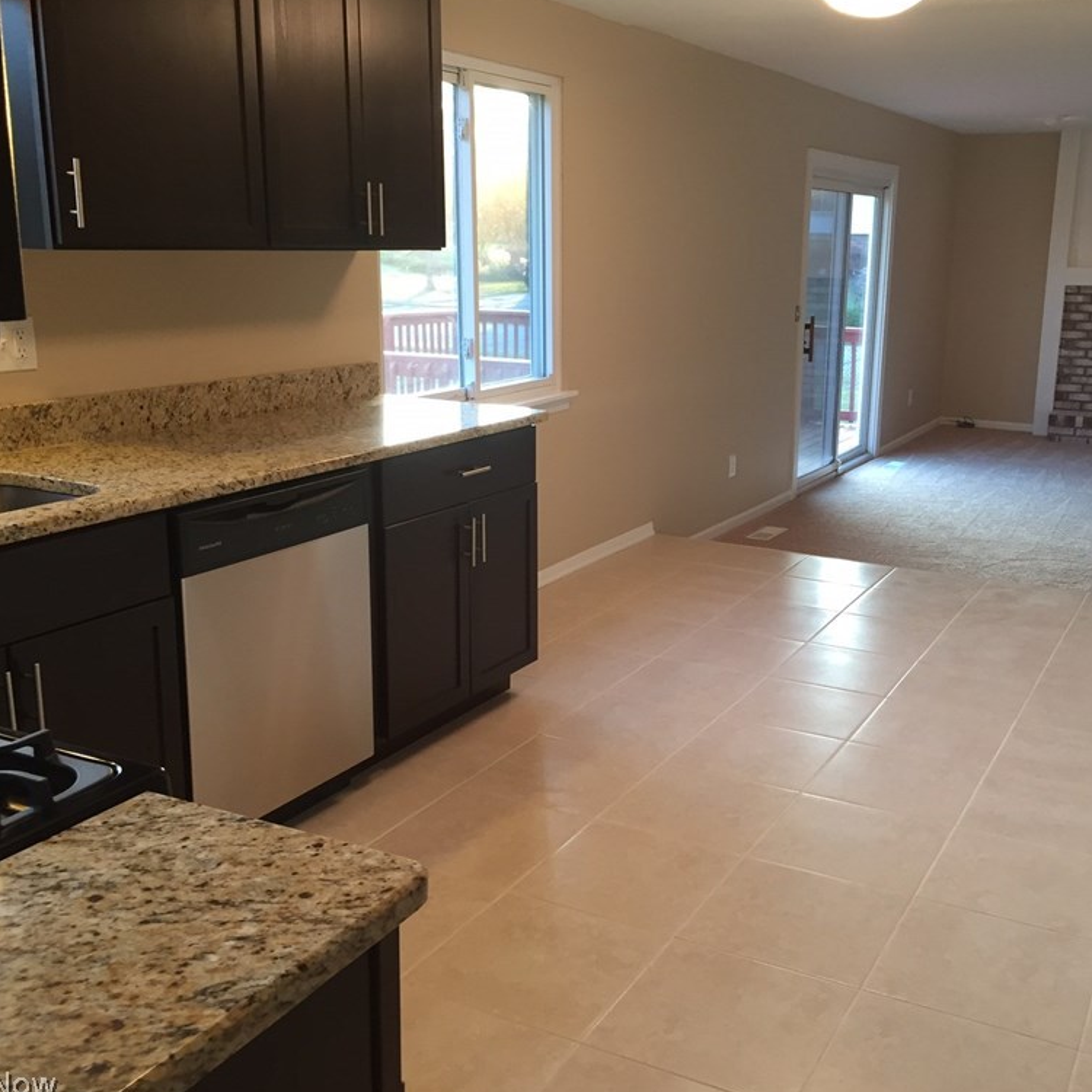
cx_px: 651
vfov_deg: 47.2
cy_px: 549
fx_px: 1249
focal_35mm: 35
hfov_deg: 47.0
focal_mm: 4.15
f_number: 2.2
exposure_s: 1/30
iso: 80
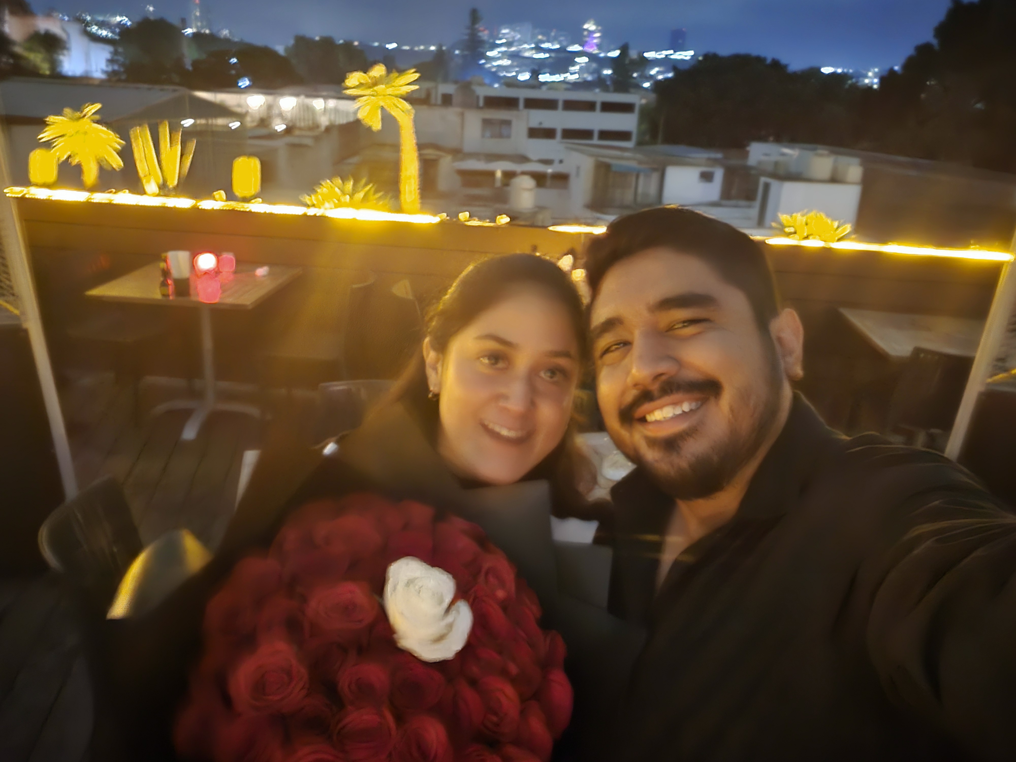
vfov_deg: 54.9
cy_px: 381
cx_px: 508
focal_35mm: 25
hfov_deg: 69.4
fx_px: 734
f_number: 2.2
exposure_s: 1/4
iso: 1600
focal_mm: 3.3
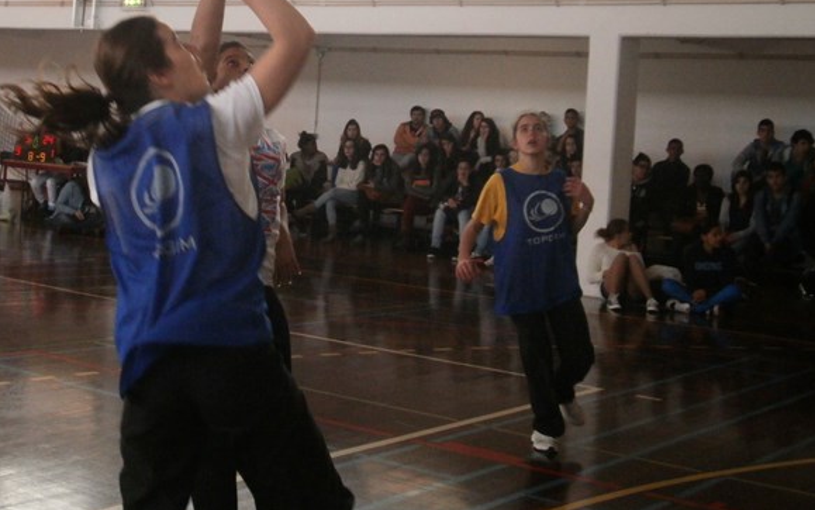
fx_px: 1399
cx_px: 291
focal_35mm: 63
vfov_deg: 20.4
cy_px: 92
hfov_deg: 32.3
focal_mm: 7.61
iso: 400
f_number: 3.4
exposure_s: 1/250
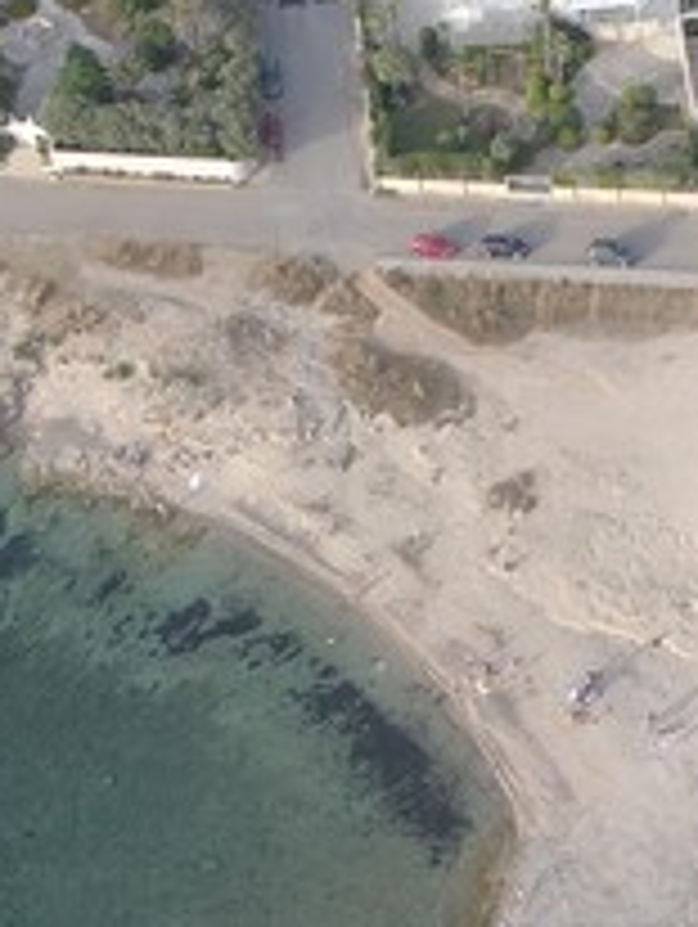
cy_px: 1402
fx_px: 3005
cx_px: 928
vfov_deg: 16.0
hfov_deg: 12.8
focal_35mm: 112
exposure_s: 1/200
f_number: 4.5
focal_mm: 8.8
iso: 100
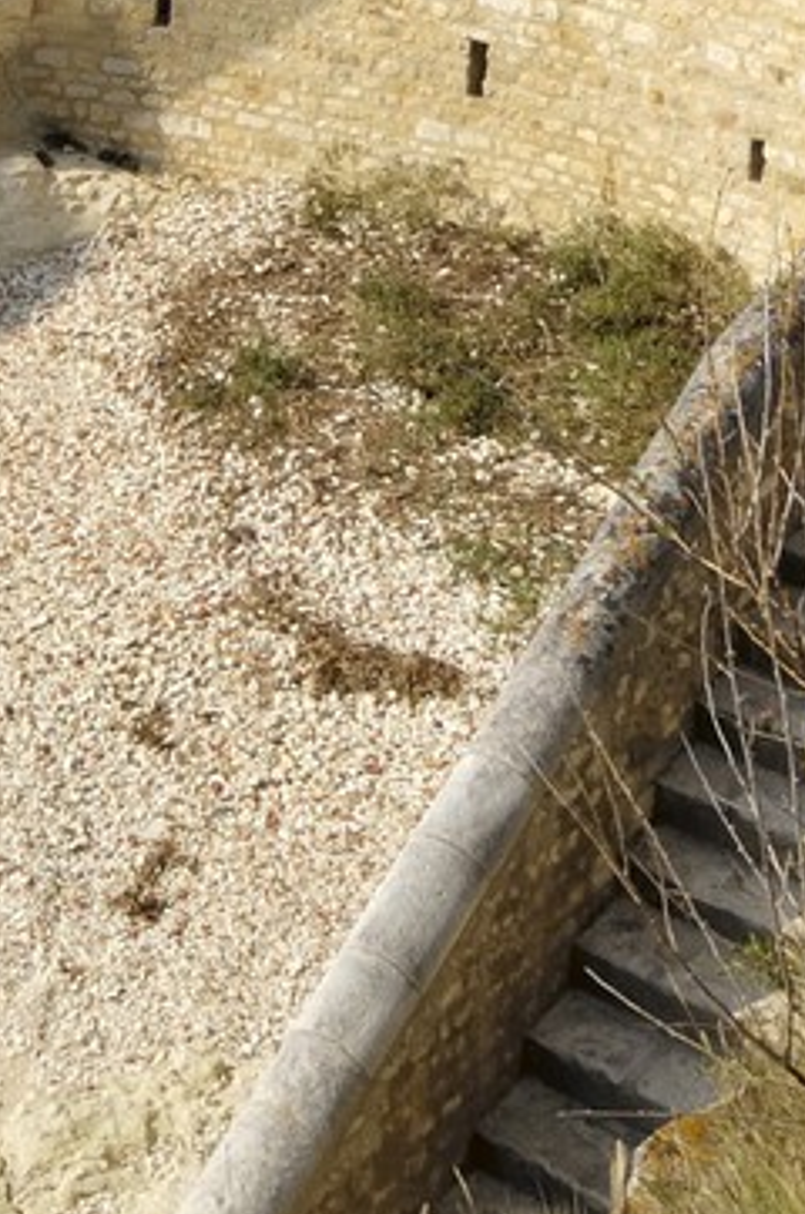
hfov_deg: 14.9
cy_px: -825
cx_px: -319
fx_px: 2903
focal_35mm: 86
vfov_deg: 19.2
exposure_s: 1/160
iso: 100
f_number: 13
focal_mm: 13
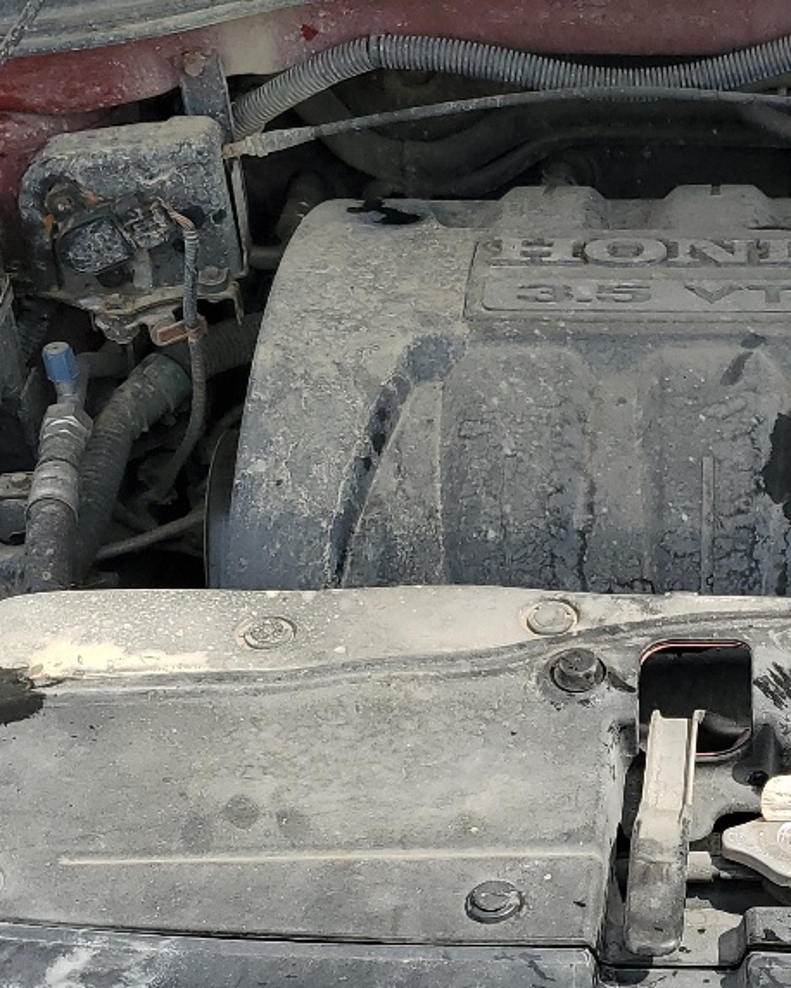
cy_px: 748
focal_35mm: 71
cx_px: 786
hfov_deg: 20.9
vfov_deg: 26.4
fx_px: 2077
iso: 50
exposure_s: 1/2000
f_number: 1.5
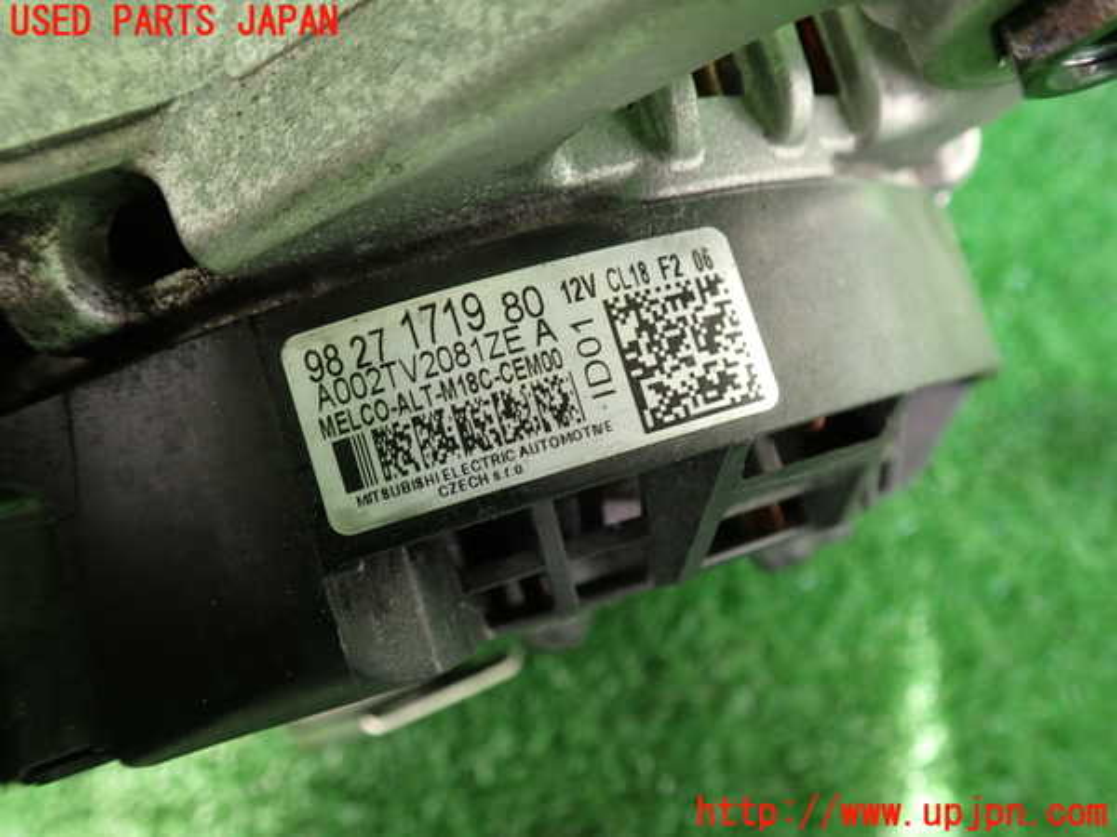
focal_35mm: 30
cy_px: 418
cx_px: 558
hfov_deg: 60.0
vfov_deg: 46.8
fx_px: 968
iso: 200
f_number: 2.3
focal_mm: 5.4
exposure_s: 1/40
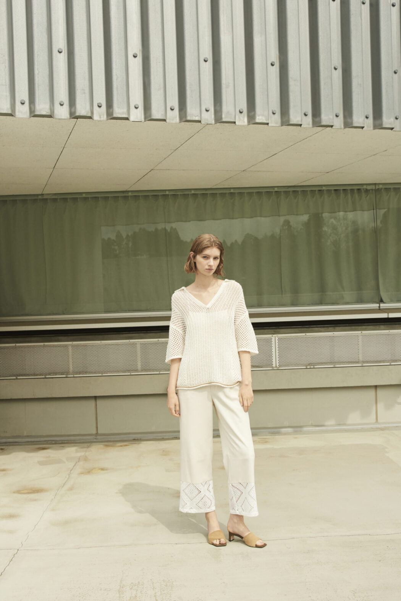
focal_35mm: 38
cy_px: 300
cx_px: 200
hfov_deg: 35.1
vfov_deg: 50.7
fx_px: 635
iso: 1600
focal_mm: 38
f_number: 8
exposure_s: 1/2500
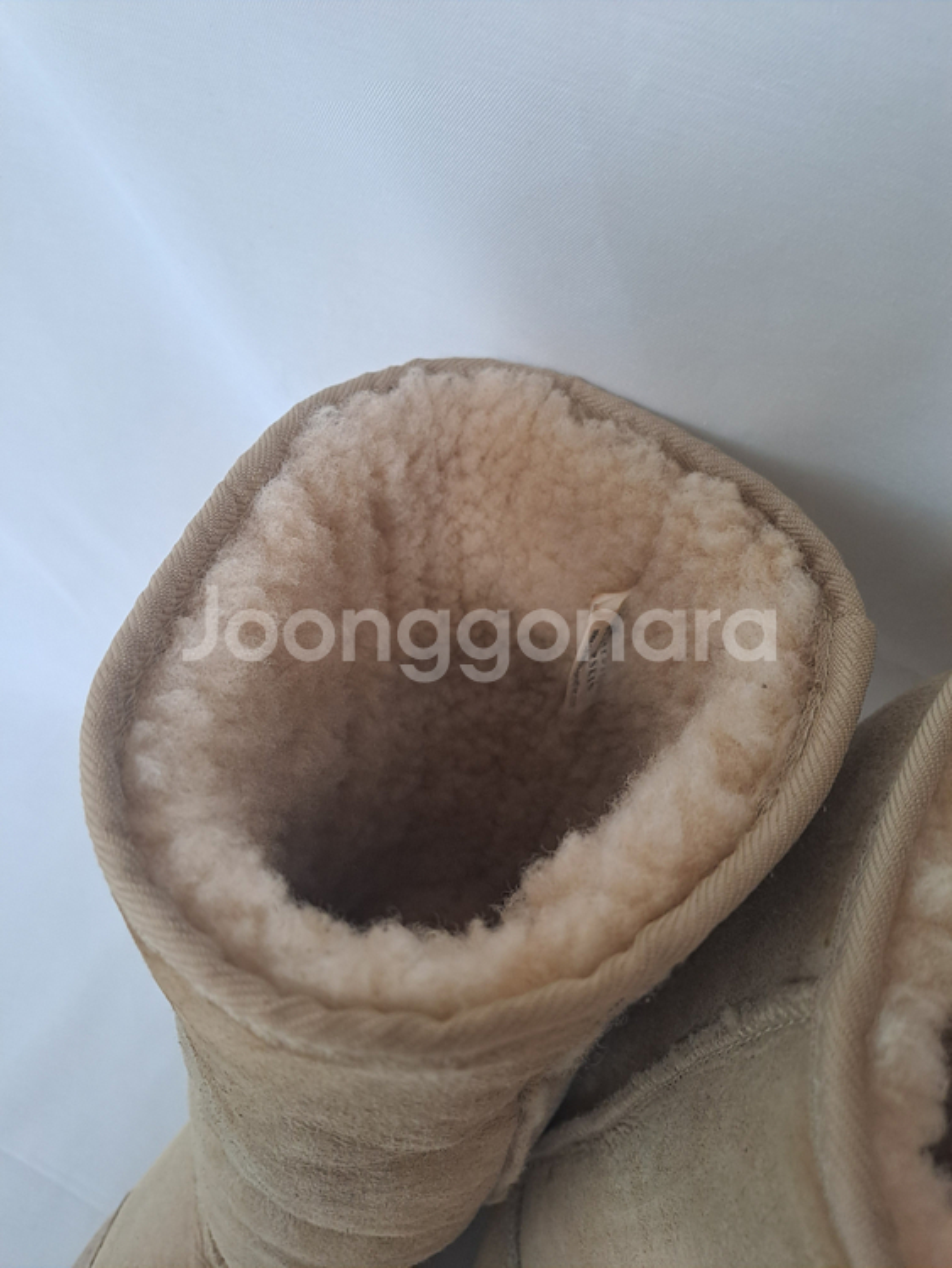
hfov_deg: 54.9
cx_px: 476
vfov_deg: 69.4
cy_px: 634
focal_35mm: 25
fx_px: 916
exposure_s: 1/60
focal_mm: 4.65
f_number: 1.8
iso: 160
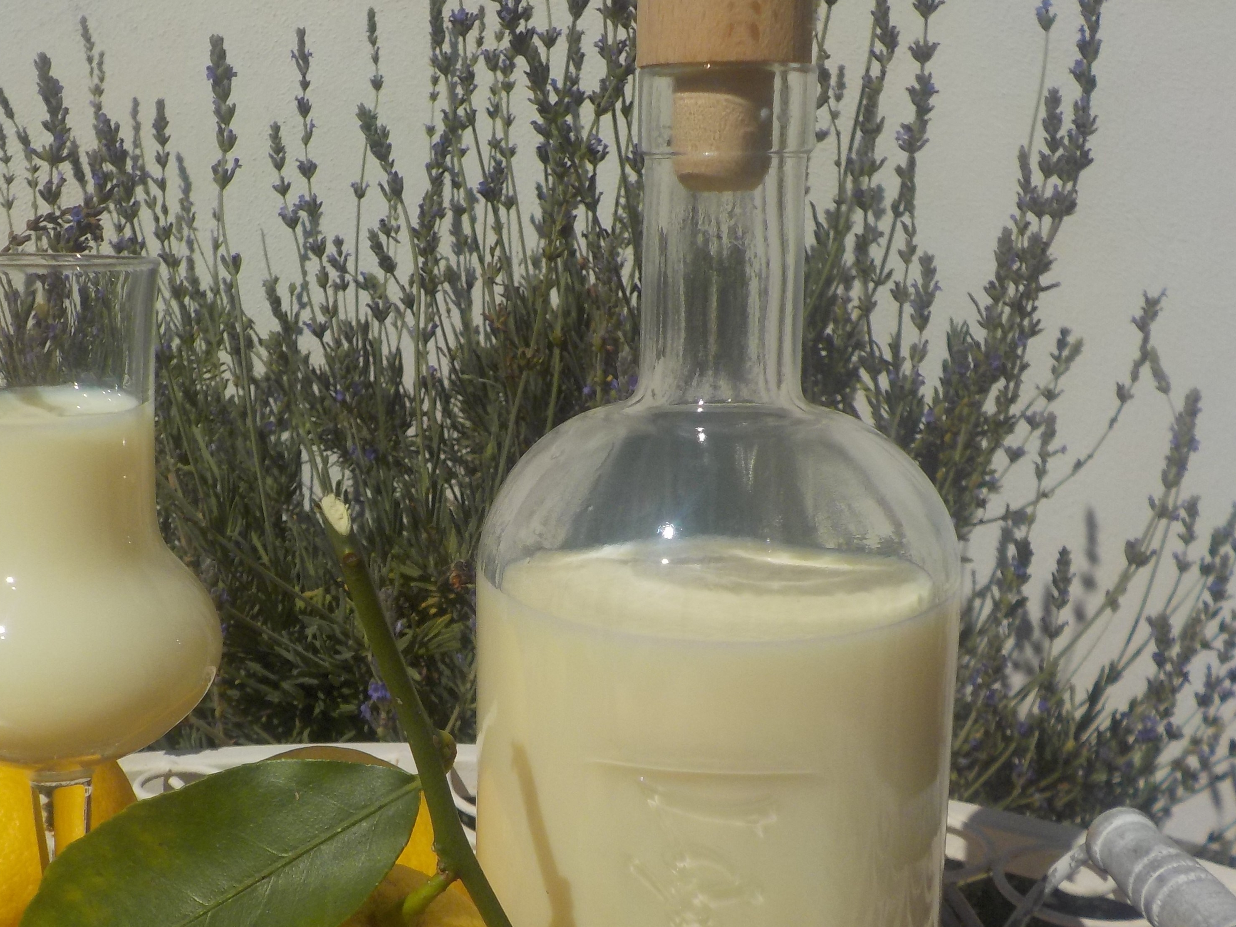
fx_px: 1500
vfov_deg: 34.2
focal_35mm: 42
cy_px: 569
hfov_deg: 44.4
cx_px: 460
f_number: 6.6
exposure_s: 1/1000
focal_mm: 4.1
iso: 125
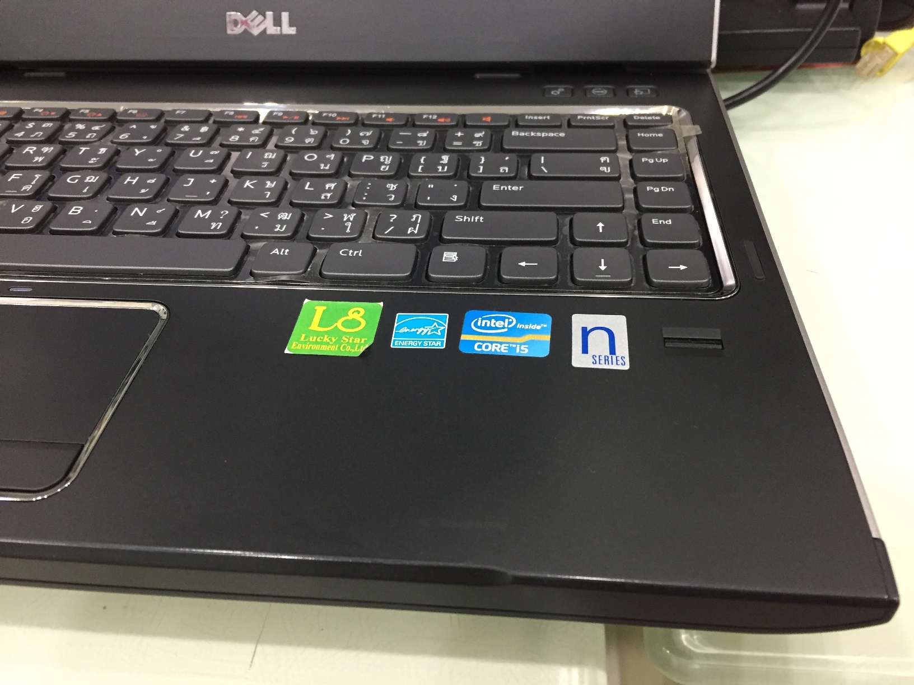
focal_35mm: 29
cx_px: 457
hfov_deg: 61.7
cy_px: 342
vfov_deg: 48.2
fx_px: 766
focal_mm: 4.15
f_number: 2.2
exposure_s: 1/33
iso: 200
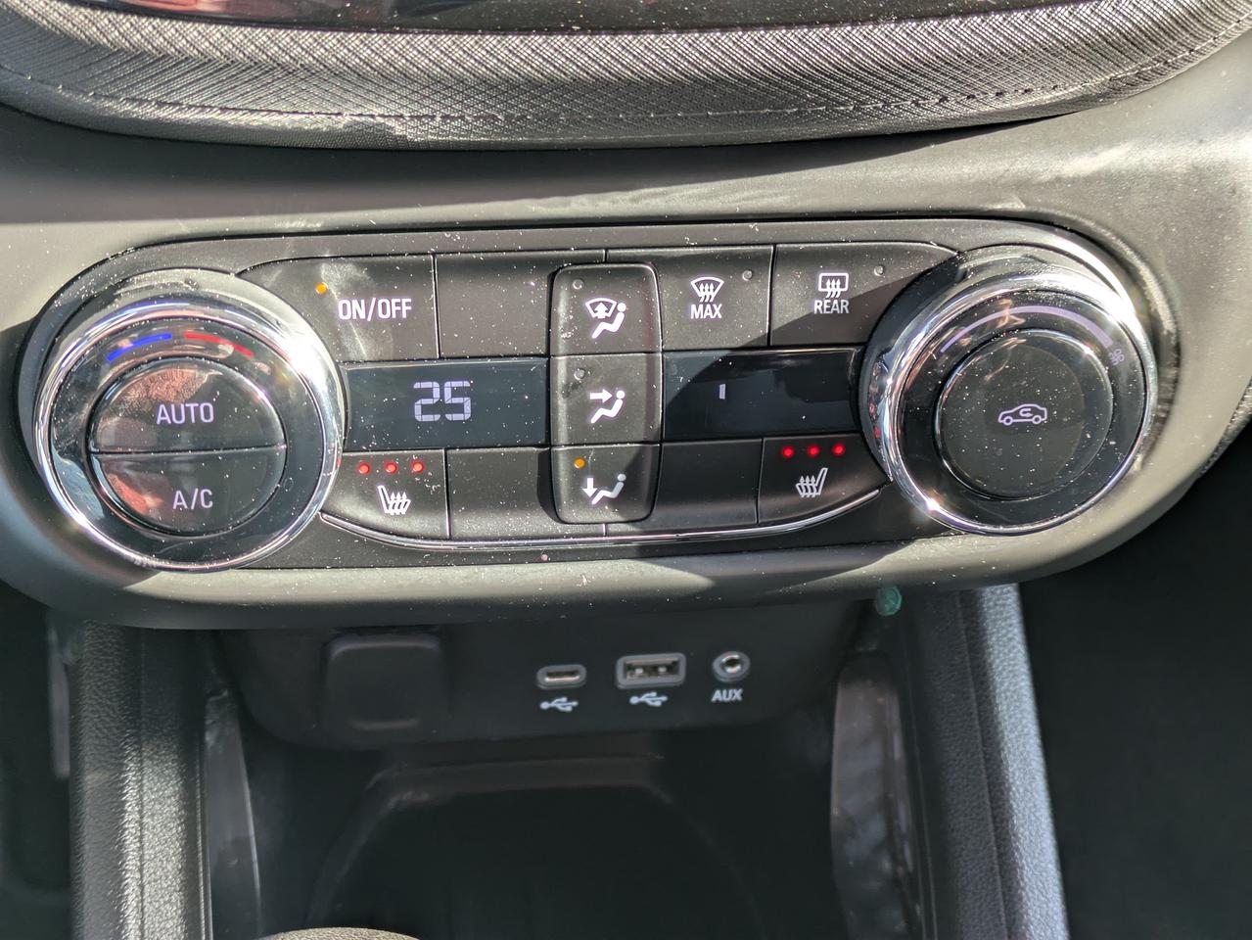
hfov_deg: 37.5
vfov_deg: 28.6
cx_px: 626
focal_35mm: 51
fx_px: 1845
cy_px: 470
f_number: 1.89
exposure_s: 1/120
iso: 63
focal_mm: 5.43
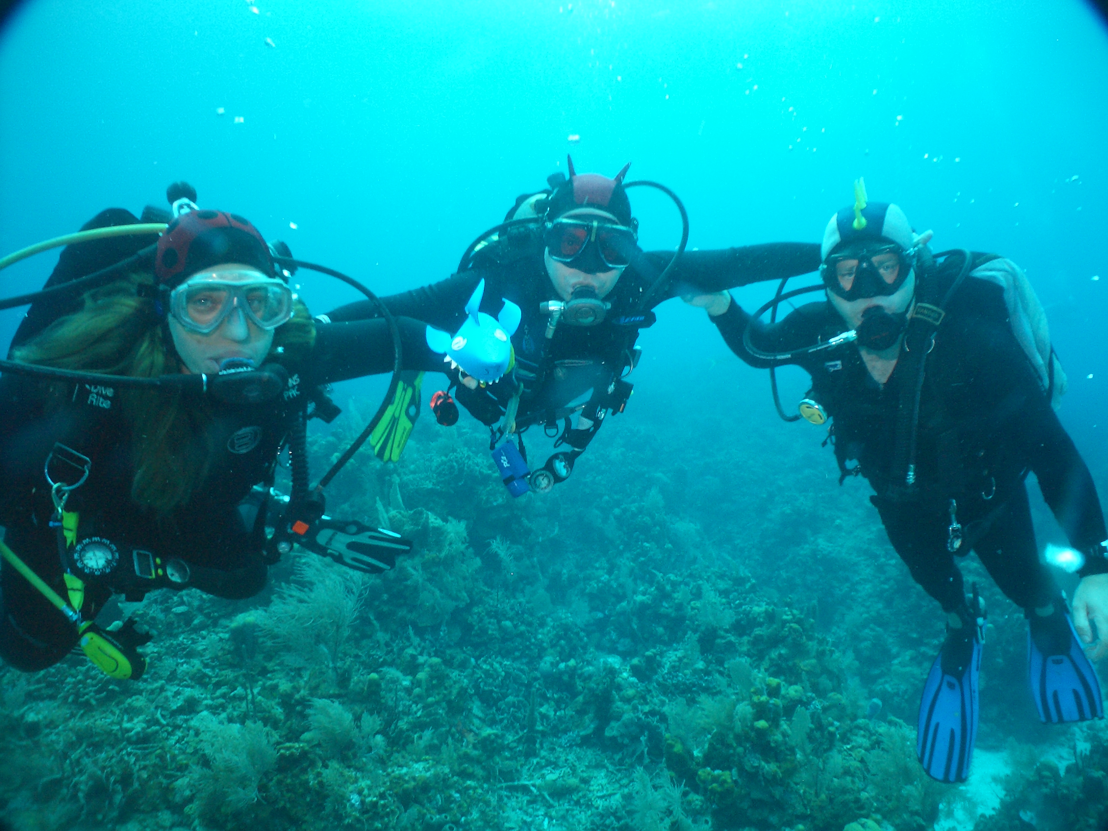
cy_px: 416
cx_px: 554
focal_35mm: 35
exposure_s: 1/60
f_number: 2.6
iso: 100
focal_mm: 5.8
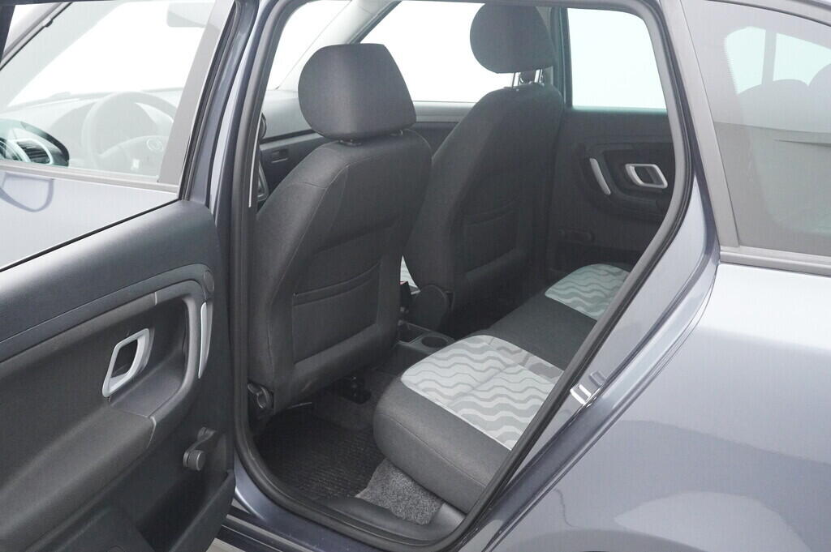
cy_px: 276
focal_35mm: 36
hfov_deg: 53.2
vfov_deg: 36.8
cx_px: 416
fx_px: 830
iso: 6400
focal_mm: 24
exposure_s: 1/320
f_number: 5.6
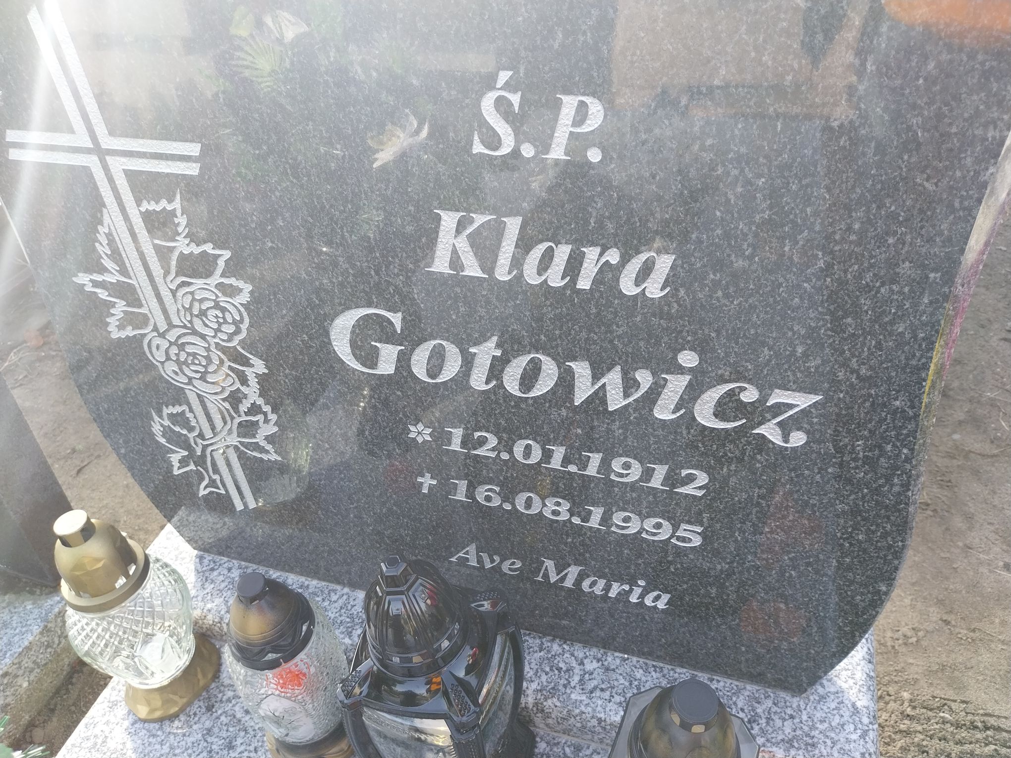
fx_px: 759
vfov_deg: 53.1
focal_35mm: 26
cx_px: 506
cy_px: 379
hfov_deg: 67.3
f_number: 1.8
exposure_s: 1/100
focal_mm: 4
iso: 32
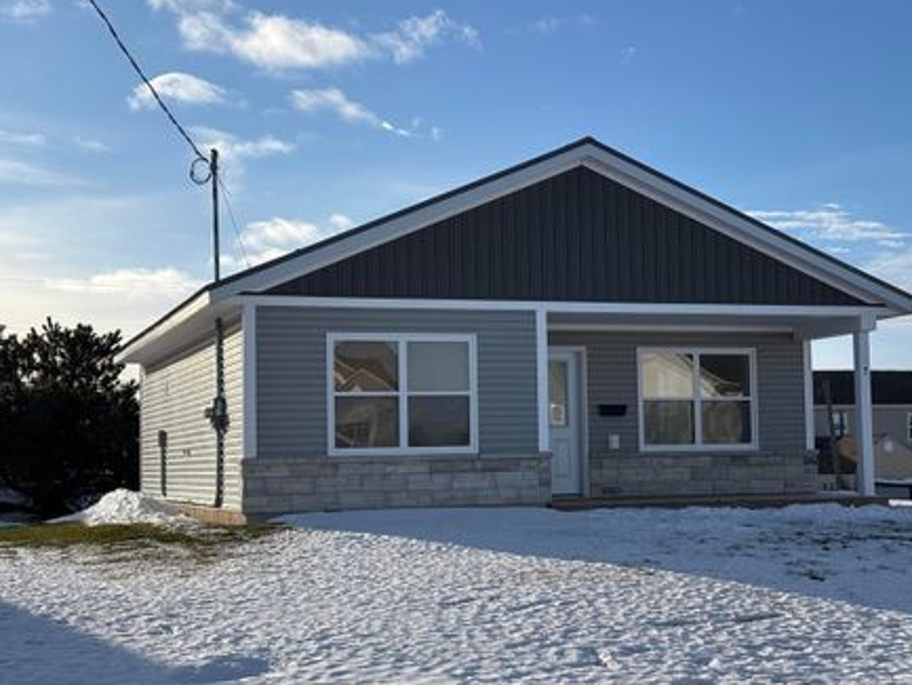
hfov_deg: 32.1
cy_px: 370
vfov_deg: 24.4
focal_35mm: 60
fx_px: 1581
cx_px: 522
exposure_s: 1/3413
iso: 40
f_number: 1.6
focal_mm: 5.96
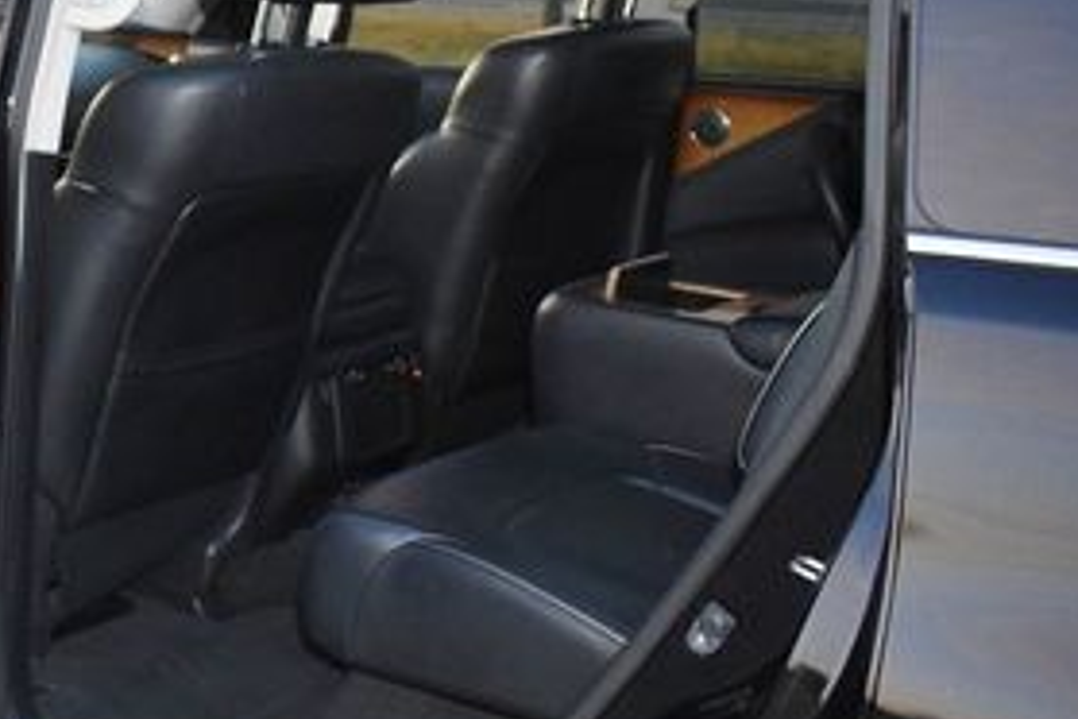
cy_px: 303
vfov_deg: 21.9
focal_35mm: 62
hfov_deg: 29.5
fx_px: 1856
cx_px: -73
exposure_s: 1/80
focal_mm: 18
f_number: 3.5
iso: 1600
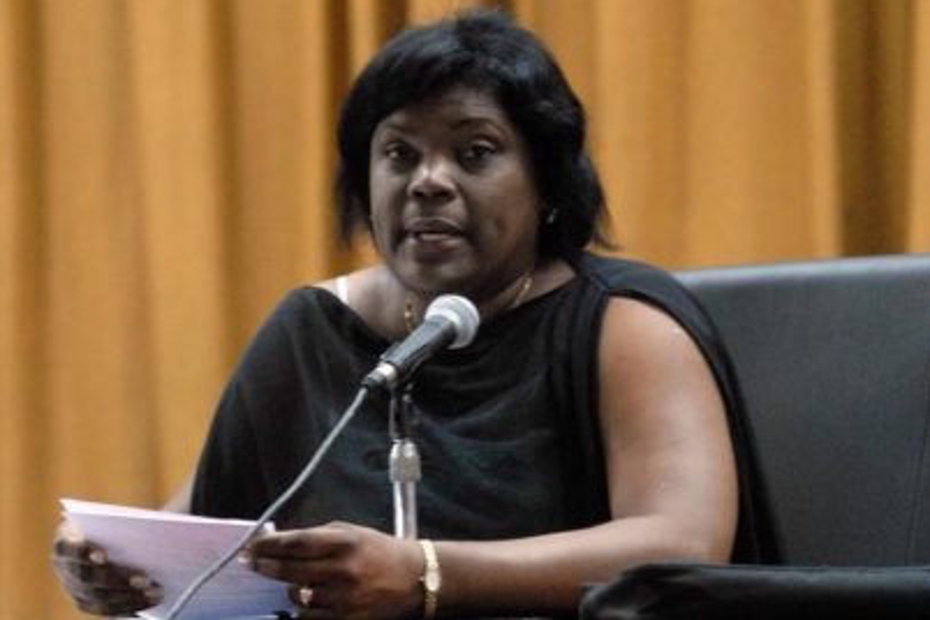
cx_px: 470
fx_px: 5696
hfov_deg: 9.3
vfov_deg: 6.2
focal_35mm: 221
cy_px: 308
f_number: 4.5
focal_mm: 145
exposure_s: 1/25
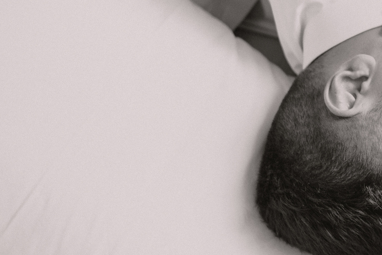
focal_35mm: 134
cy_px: 62
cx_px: 482
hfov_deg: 14.7
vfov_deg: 10.2
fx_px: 1423
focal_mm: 50
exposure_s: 1/250
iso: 800
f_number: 2.5
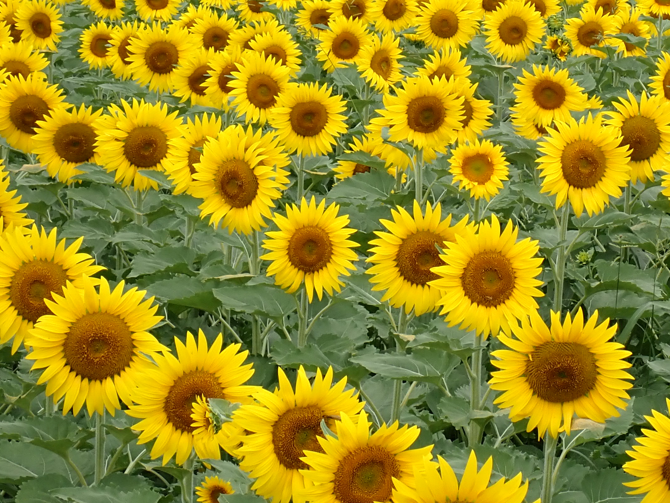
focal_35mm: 188
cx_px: 508
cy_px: 83
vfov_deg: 7.9
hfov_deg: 10.5
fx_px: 3639
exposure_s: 1/320
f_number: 6.3
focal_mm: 18
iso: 100
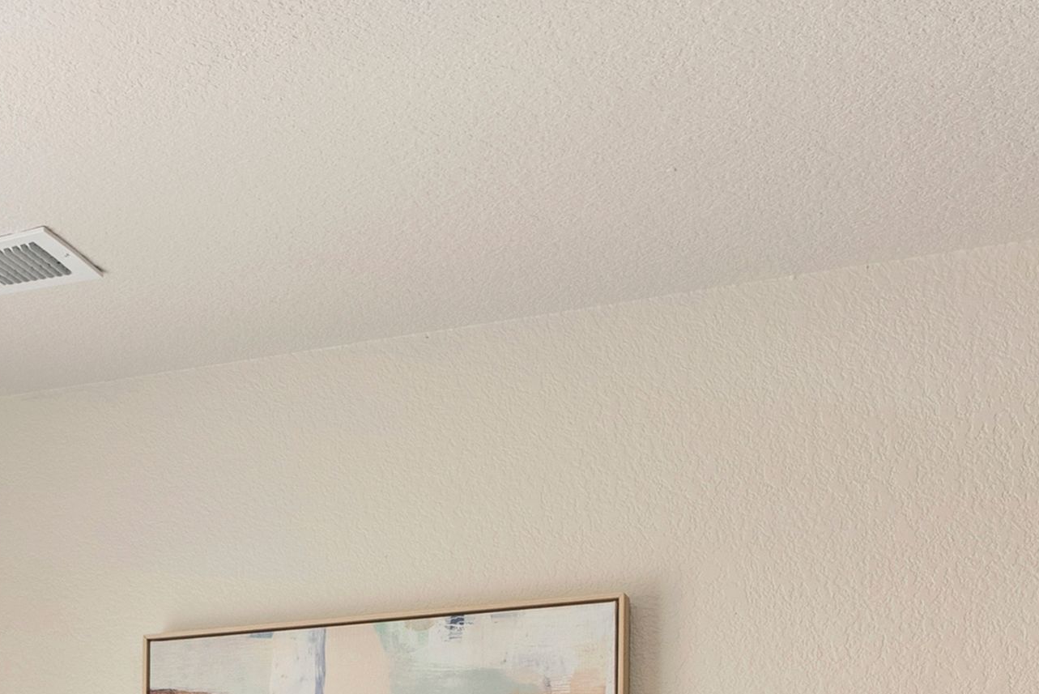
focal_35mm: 76
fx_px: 2195
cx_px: -19
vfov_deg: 16.2
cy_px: 1082
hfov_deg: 25.2
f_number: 8
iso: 640
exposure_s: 1/8
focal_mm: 23
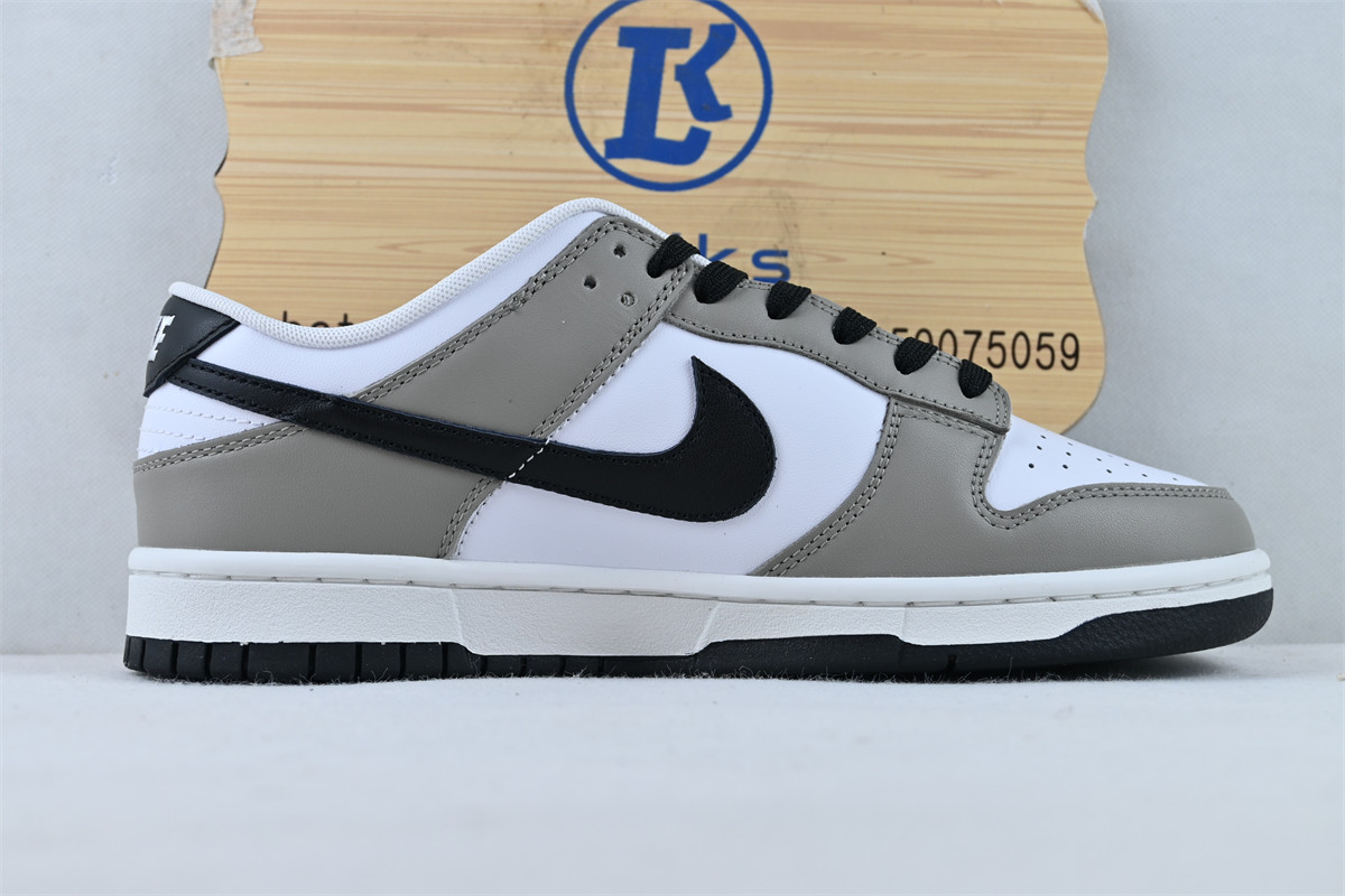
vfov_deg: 26.5
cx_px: 672
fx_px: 1905
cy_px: 448
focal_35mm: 51
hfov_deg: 38.9
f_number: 5
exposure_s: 1/60
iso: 100
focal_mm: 34
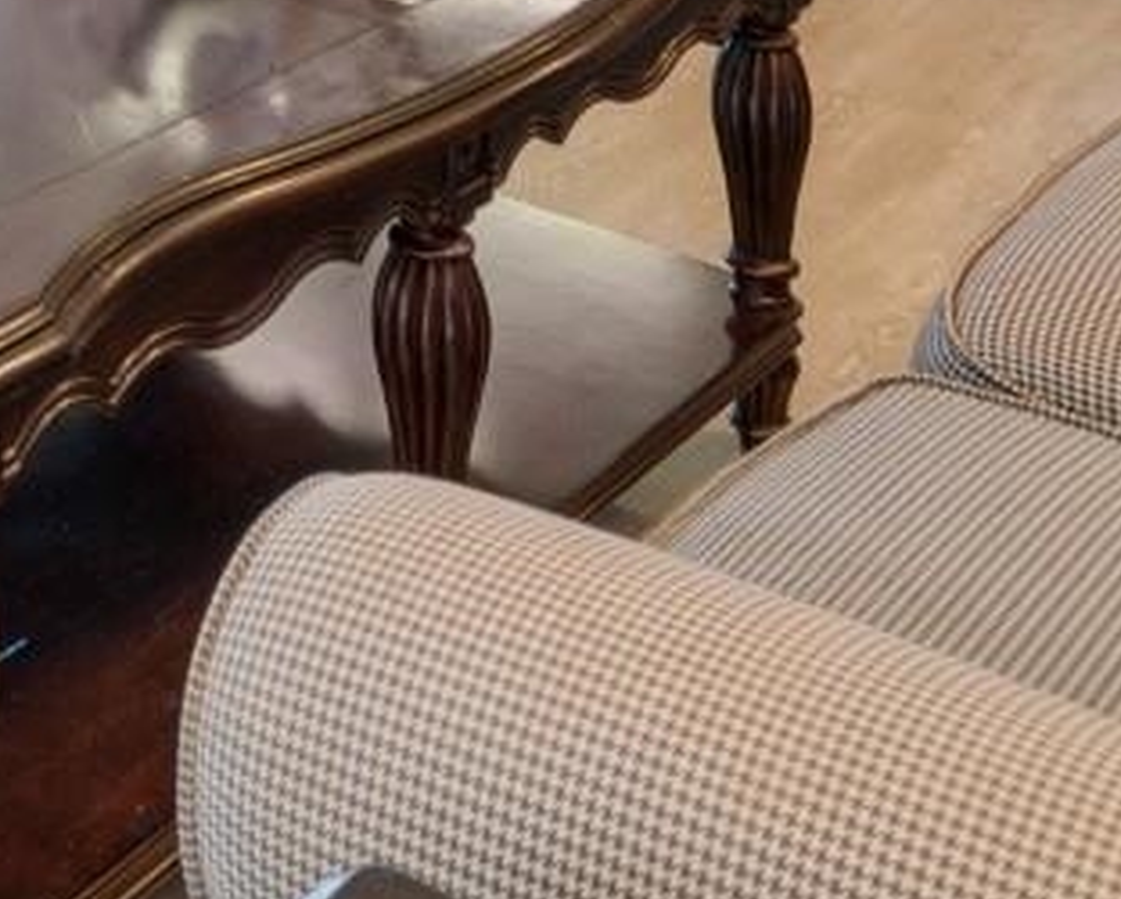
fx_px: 2423
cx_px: -499
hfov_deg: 22.1
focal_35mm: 73
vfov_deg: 15.7
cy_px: -992
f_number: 4.5
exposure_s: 1/20
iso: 100
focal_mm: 10
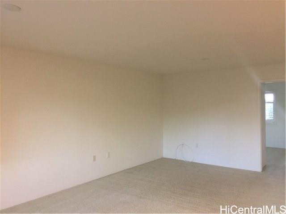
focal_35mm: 29
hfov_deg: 61.7
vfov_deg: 48.2
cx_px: 143
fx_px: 240
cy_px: 107
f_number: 2.2
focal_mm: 4.15
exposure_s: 1/15
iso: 80
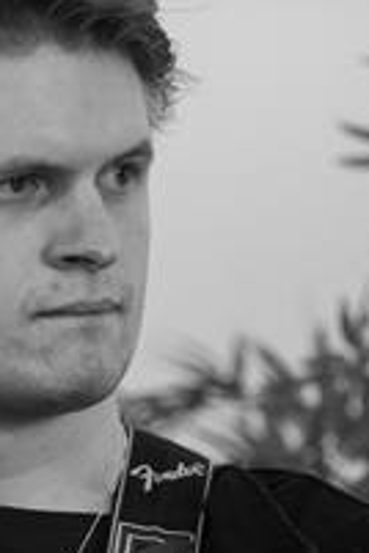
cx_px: -8
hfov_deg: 2.6
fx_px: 8240
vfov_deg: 3.8
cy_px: 481
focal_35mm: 536
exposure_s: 1/640
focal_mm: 150
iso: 1600
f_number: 2.8
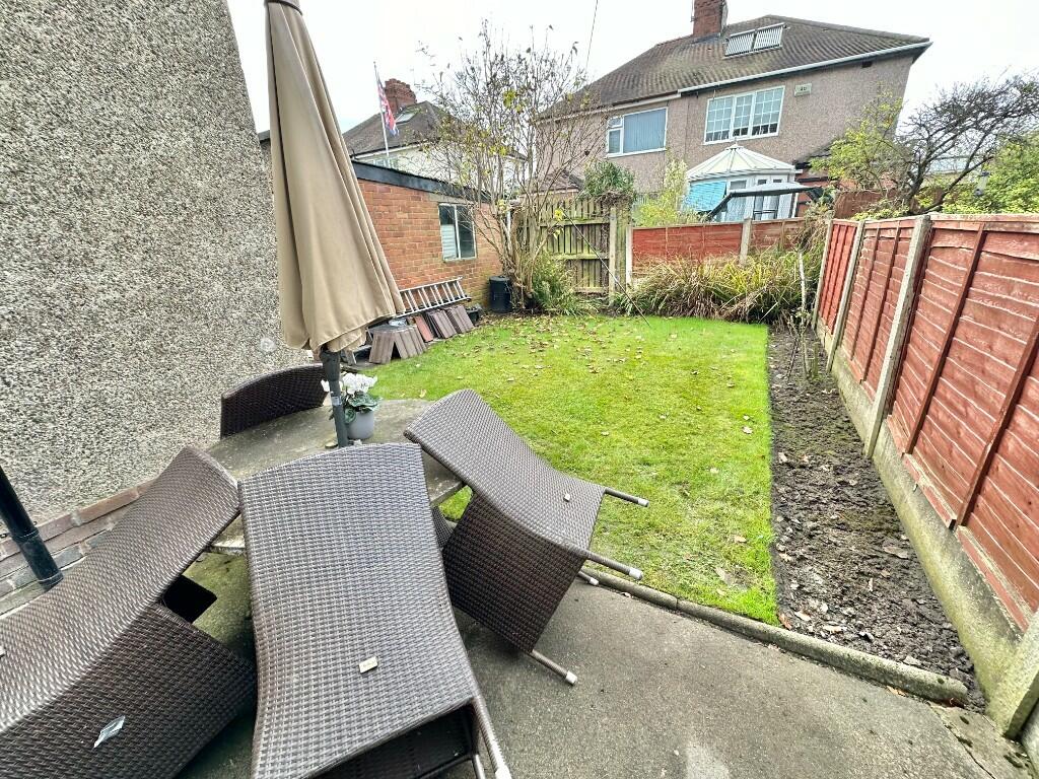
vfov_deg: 85.7
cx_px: 520
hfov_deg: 102.1
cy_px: 390
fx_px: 420
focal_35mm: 14
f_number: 2.2
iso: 80
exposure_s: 1/99
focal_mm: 2.22
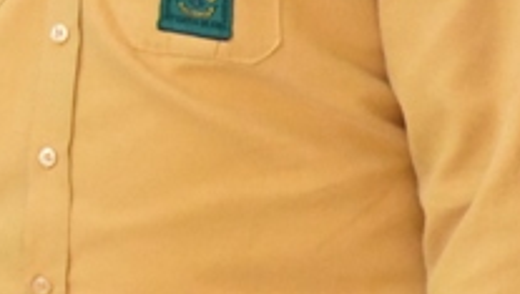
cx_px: -306
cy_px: -416
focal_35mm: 543
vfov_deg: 2.2
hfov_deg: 4.0
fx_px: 7496
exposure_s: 1/1600
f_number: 10
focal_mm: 105
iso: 6400
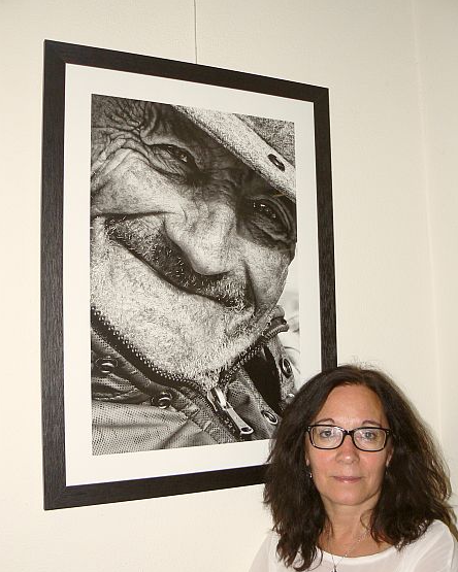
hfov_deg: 39.2
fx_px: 644
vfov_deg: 47.9
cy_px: 291
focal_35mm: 38
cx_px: 229
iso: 100
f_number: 2.8
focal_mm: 6
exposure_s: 1/30
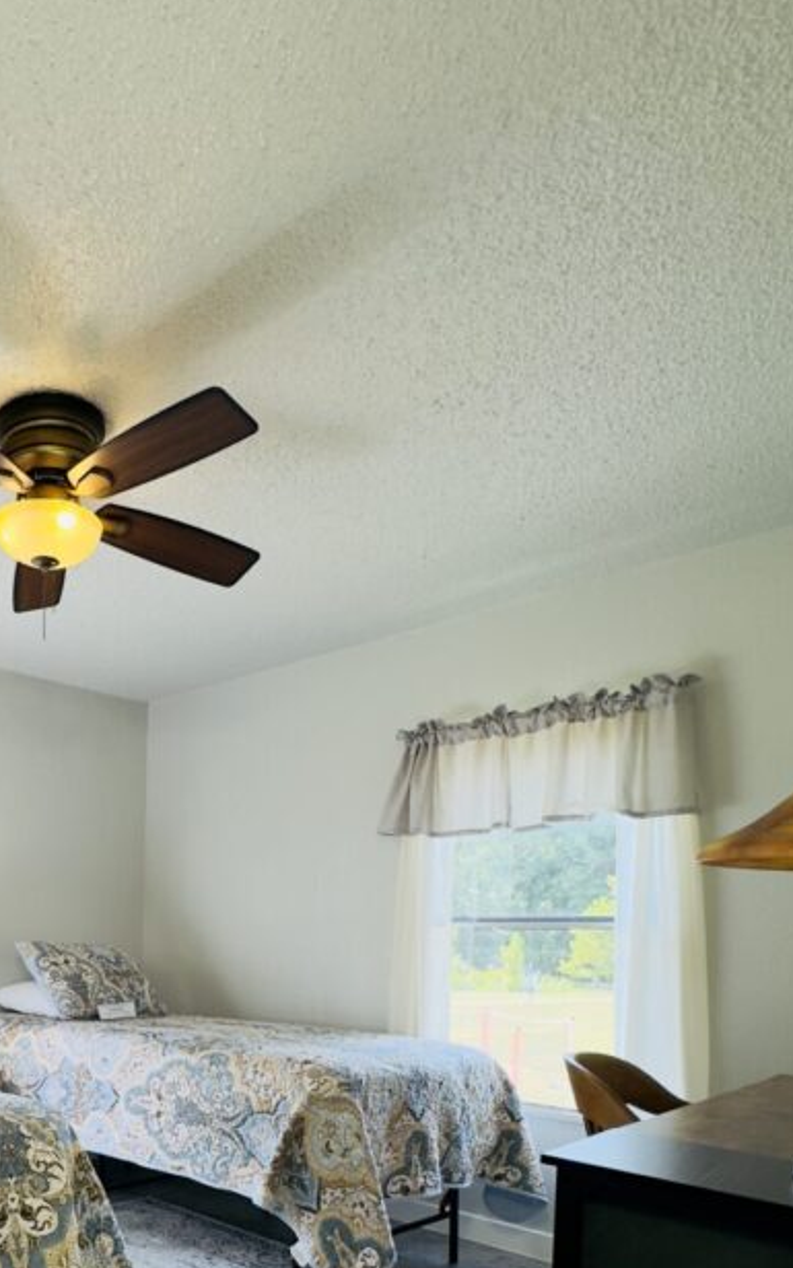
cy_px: 949
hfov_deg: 42.1
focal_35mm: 26
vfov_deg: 66.1
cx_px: 25
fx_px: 899
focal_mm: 2.22
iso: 64
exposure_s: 1/120
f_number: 2.2
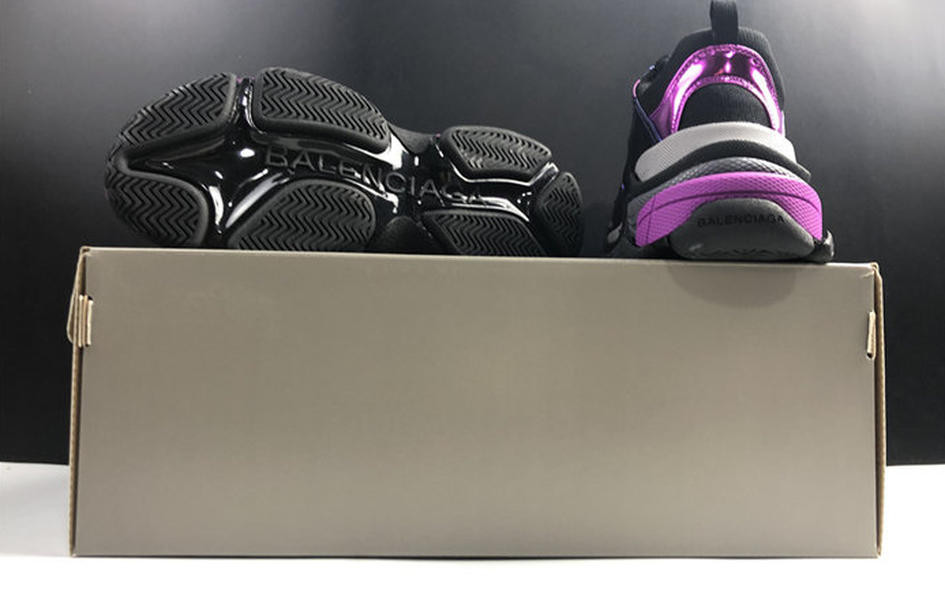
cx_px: 472
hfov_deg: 62.9
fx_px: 773
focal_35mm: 30
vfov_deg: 41.8
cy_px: 310
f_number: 1.8
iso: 32
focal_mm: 4
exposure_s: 1/20
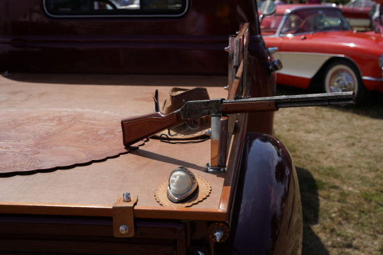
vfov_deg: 24.6
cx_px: 192
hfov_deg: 36.2
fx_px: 585
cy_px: 128
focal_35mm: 55
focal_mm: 55
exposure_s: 1/640
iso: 100
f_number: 6.3
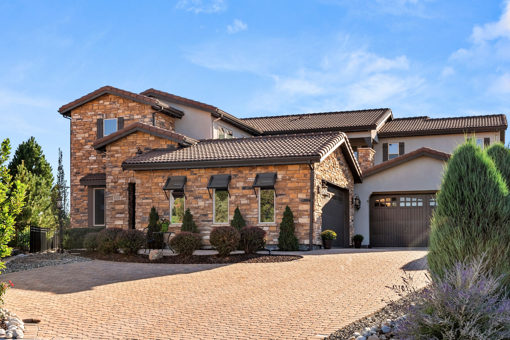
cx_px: 253
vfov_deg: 29.7
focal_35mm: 45
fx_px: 642
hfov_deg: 43.3
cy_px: 167
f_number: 8
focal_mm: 44.3
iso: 200
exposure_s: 1/400
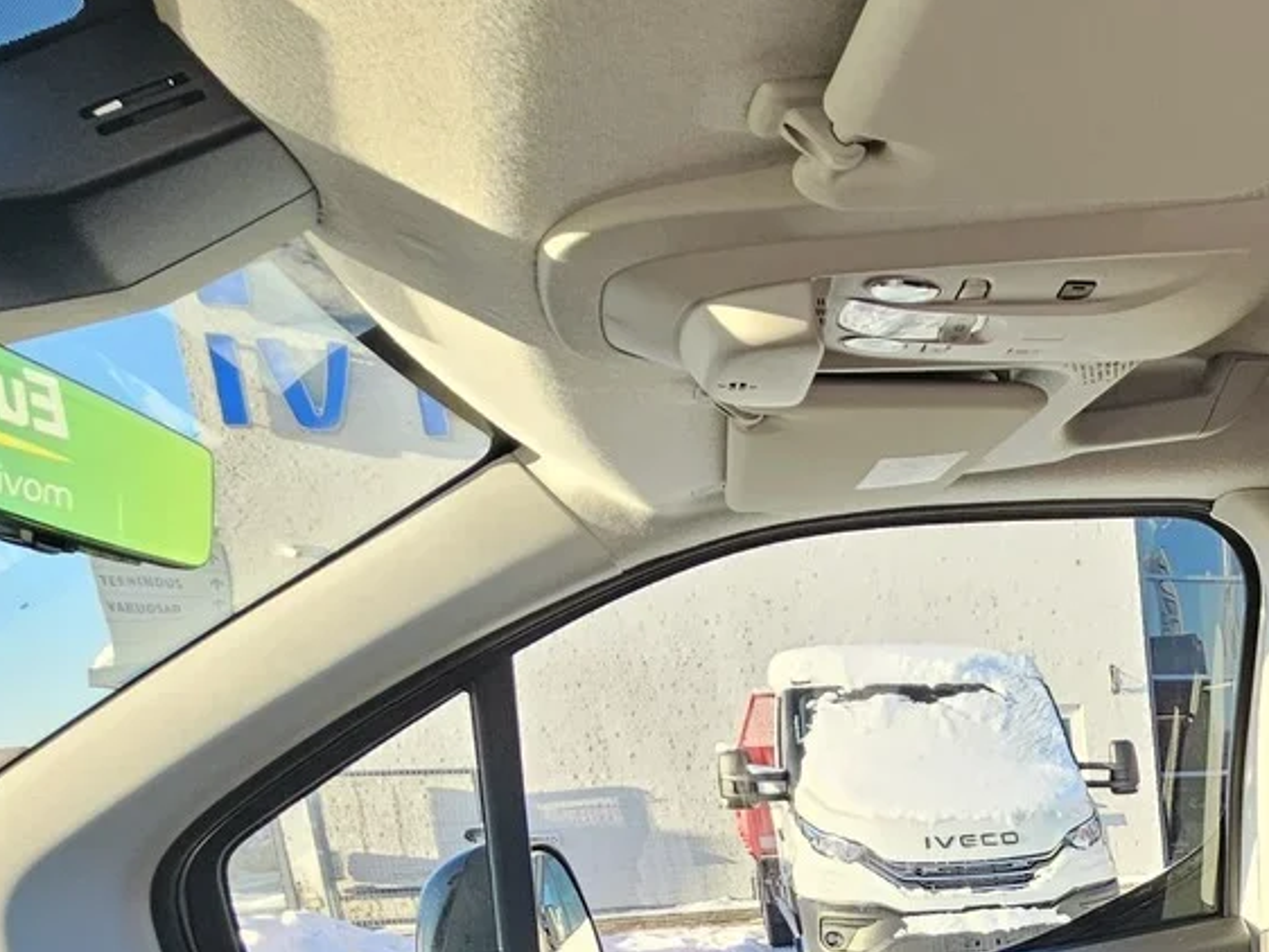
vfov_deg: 32.6
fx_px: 1357
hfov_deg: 37.7
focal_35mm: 37
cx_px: 1522
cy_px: 1117
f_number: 2.2
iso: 64
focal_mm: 2.2
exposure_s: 1/262
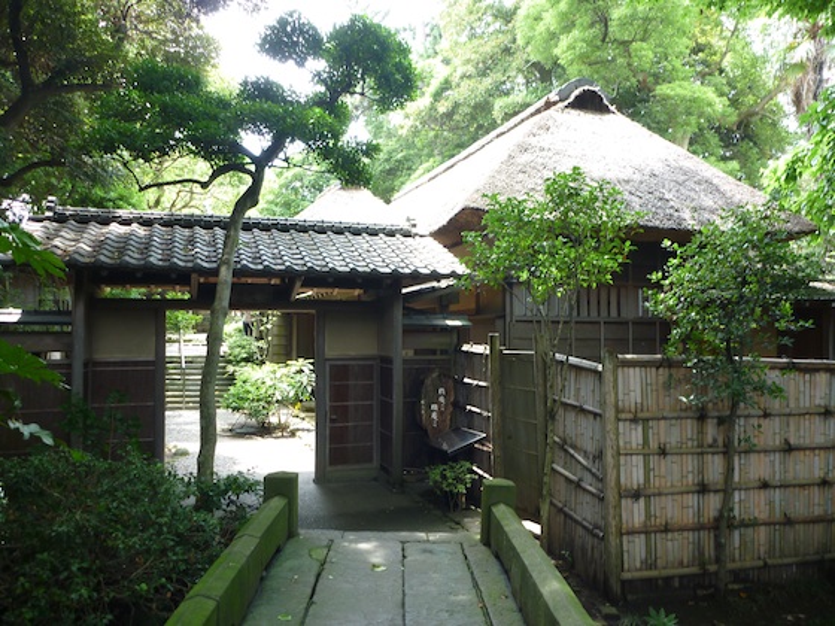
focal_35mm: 28
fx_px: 675
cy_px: 313
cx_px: 418
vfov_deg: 49.7
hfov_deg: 63.4
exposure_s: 1/30
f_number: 3.3
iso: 80
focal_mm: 4.9
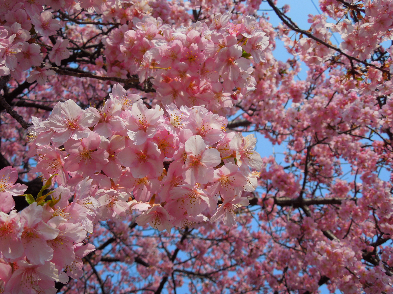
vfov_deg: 36.8
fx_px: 443
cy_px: 147
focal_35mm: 39
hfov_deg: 47.9
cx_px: 196
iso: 100
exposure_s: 1/1250
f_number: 3.8
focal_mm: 7
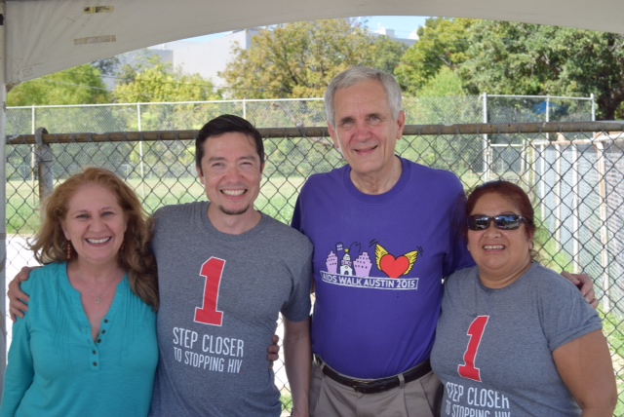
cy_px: 208
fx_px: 833
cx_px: 312
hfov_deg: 41.1
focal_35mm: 48
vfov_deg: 28.1
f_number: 8
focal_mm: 32
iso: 200
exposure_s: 1/250
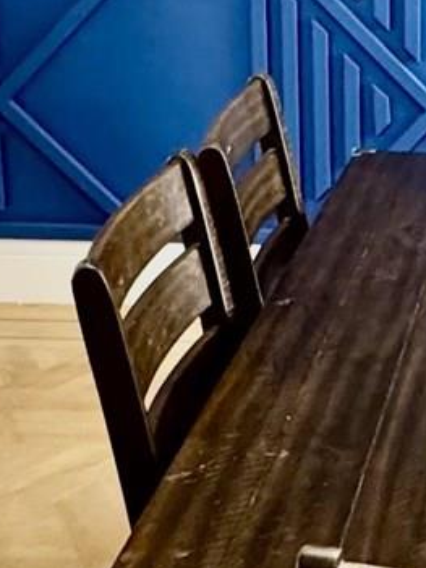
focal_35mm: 92
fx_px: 1511
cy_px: 125
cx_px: 596
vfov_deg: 21.1
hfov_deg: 15.1
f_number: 2.2
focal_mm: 2.22
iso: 400
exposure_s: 1/60
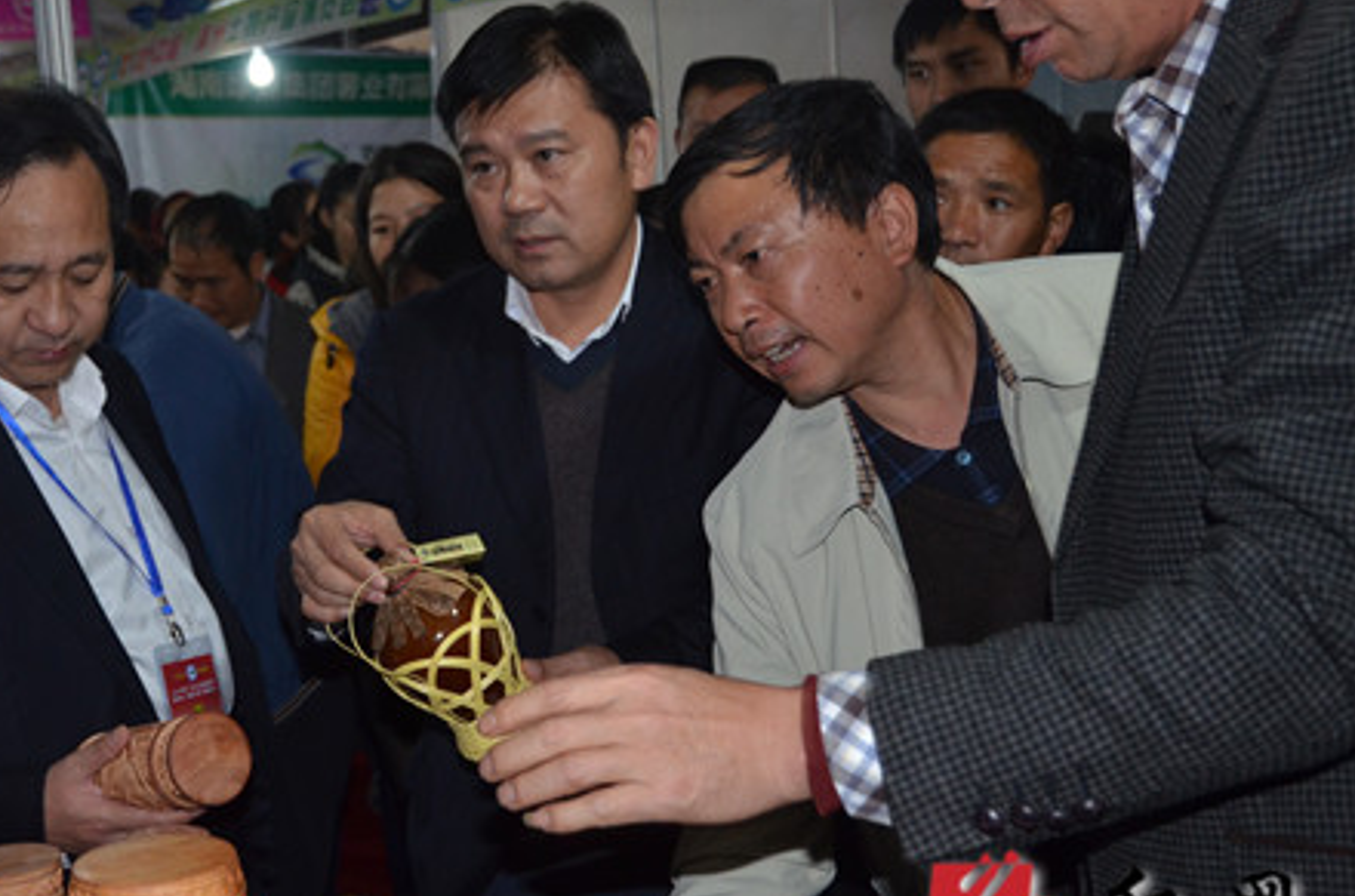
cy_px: 445
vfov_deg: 29.7
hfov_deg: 43.3
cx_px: 483
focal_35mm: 45
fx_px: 1689
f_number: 4
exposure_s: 1/60
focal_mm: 22
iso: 800
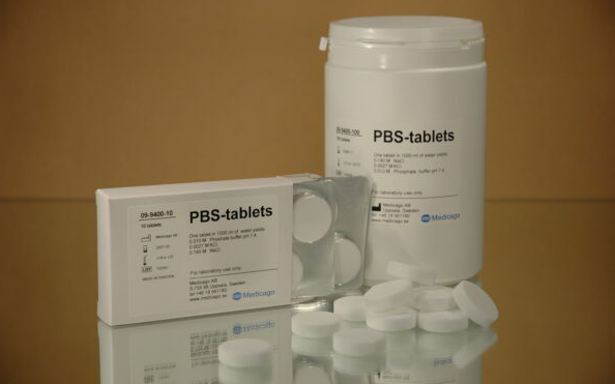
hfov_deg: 19.3
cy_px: 195
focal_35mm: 108
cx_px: 305
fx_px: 1810
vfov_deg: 12.1
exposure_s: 1/125
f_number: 4.5
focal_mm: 70
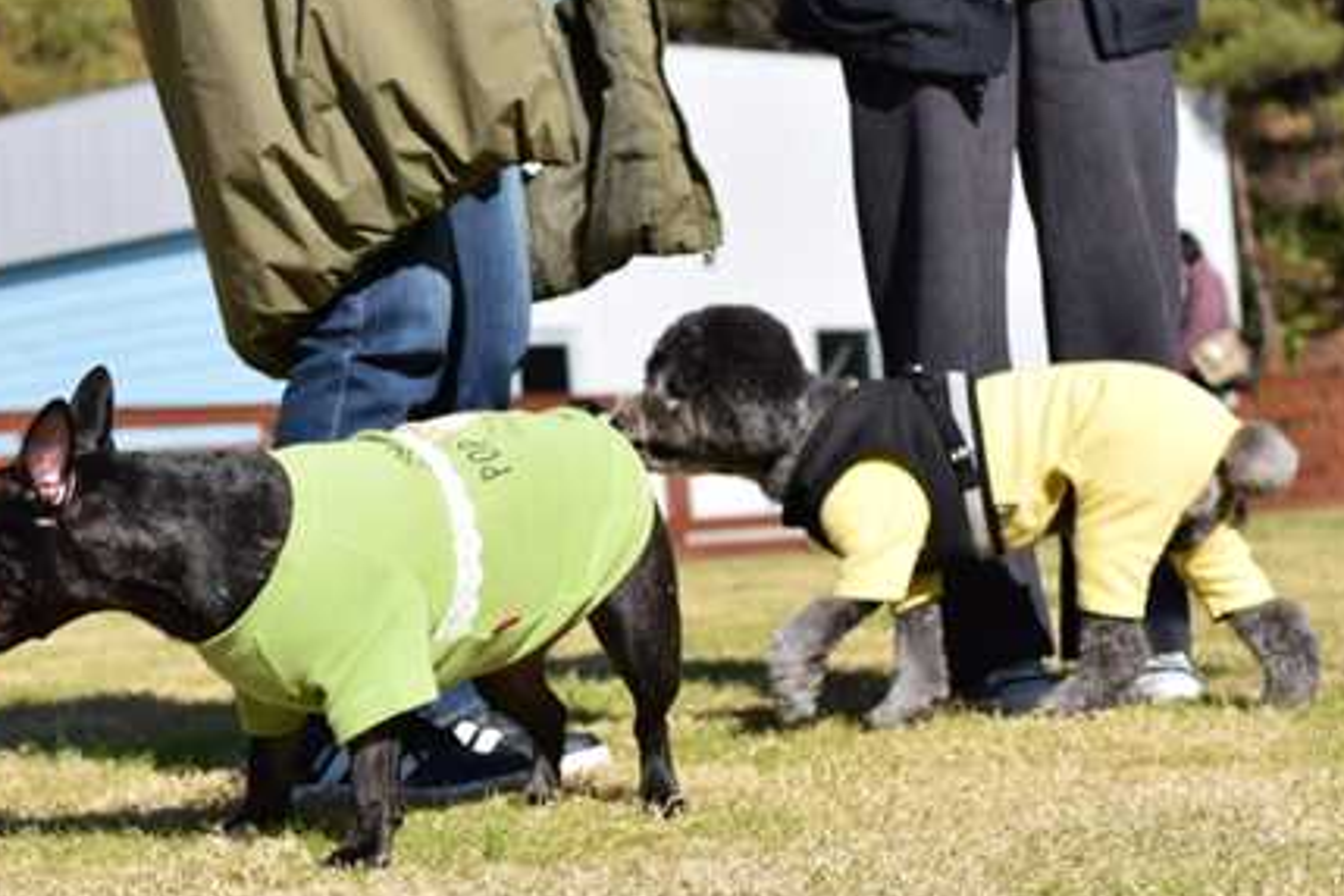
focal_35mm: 85
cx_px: 423
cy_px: 523
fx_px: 3173
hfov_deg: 23.8
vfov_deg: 16.1
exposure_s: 1/4000
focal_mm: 30
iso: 320
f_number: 4
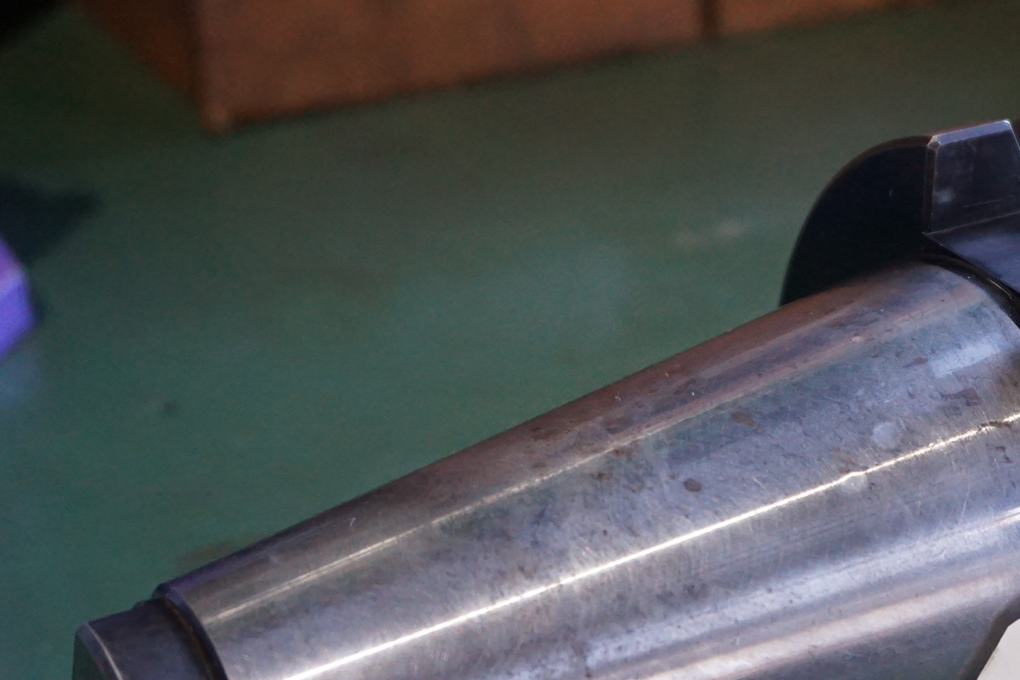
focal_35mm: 70
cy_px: 613
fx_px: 1986
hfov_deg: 28.2
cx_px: 822
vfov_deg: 19.1
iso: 1600
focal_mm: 21
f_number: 4
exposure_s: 1/60
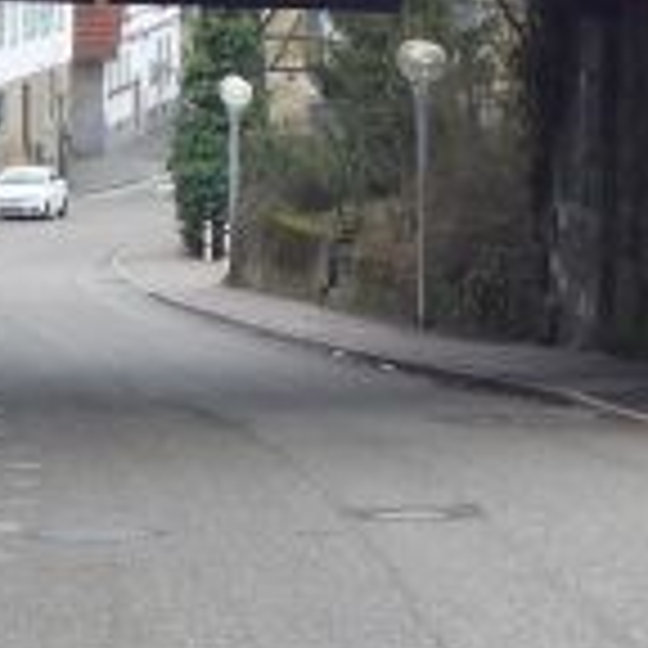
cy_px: 45
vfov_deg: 10.3
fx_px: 3558
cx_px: 256
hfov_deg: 10.4
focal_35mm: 168
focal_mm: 5.8
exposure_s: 1/50
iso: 100
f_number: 3.5
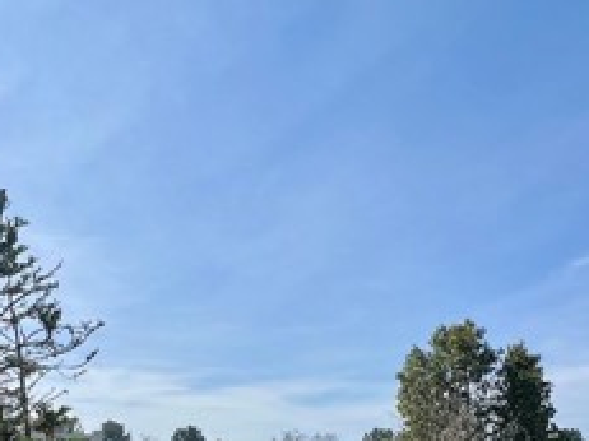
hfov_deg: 51.2
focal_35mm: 36
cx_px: 252
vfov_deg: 33.4
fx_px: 612
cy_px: 510
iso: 32
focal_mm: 1.57
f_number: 1.8
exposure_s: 1/2732
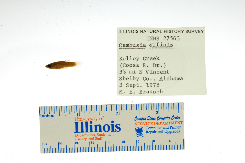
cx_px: 122
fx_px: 408
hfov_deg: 33.4
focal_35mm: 60
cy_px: 82
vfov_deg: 22.6
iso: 100
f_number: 10
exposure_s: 1/200
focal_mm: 60
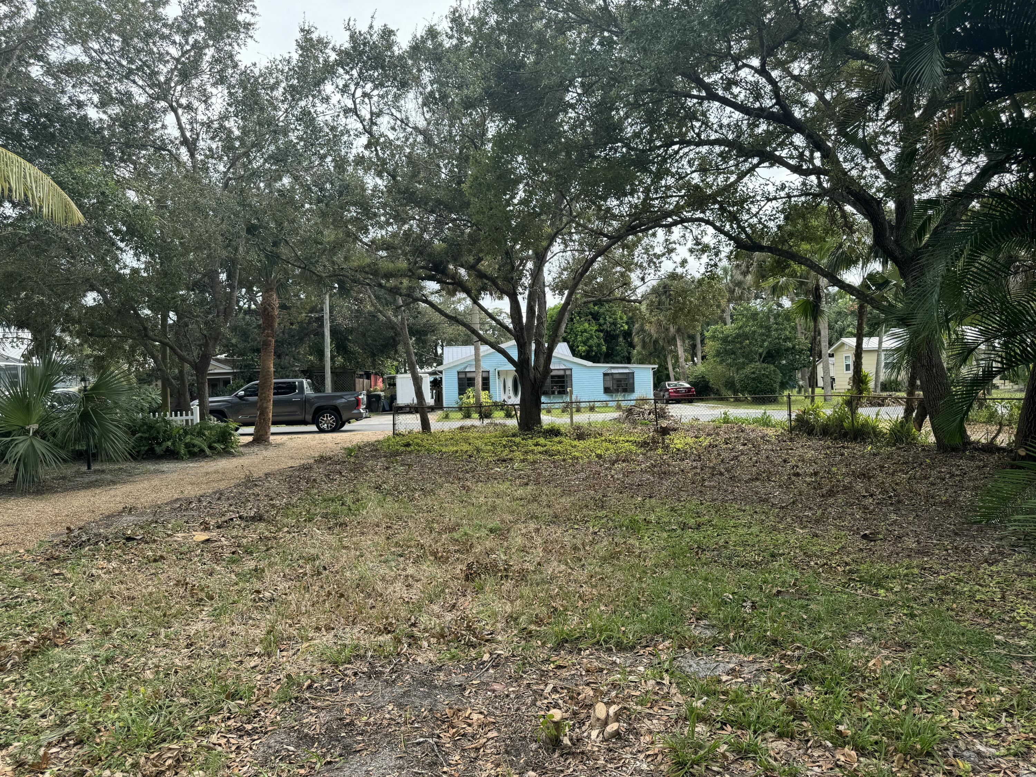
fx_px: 718
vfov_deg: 56.8
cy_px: 388
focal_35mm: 24
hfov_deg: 71.6
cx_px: 518
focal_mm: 6.76
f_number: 1.78
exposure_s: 1/952
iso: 80
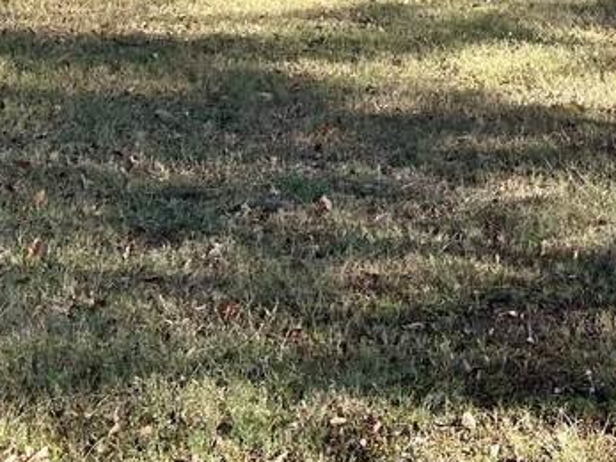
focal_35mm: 96
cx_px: 671
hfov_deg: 19.6
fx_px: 1708
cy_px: -380
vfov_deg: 13.7
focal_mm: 5.7
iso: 50
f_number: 1.5
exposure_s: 1/1112
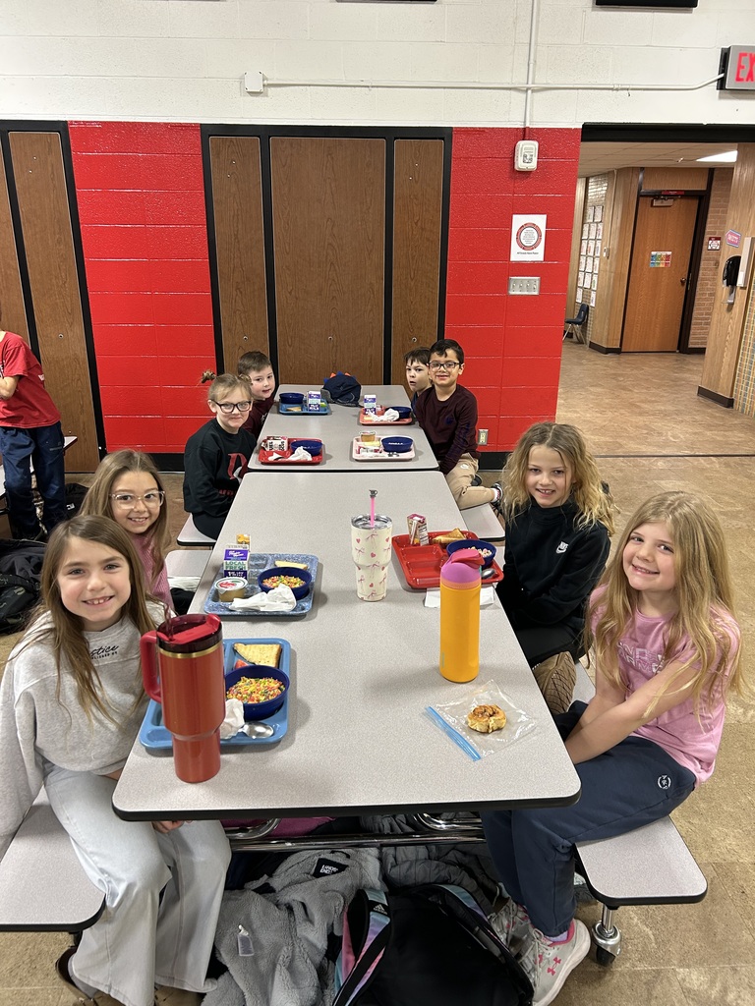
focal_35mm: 26
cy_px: 503
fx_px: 756
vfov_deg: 67.3
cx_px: 378
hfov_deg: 53.1
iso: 160
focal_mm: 5.7
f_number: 1.5
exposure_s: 1/60
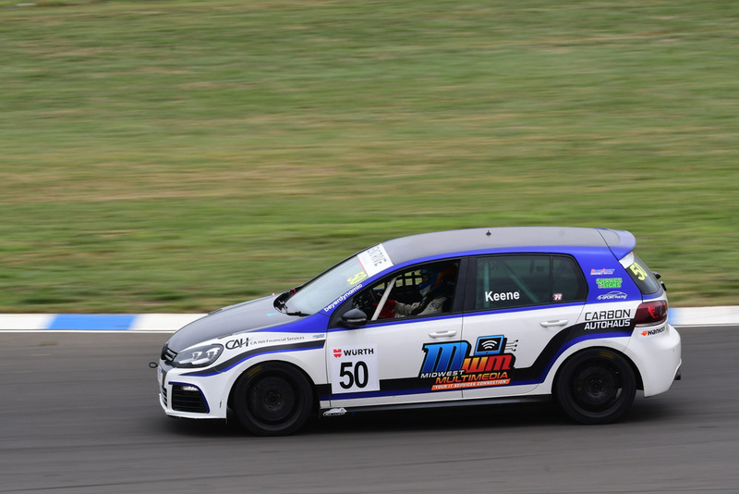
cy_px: 247
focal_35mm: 435
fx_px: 8932
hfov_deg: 4.7
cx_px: 370
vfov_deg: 3.2
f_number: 13
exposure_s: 1/200
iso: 250
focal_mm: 290
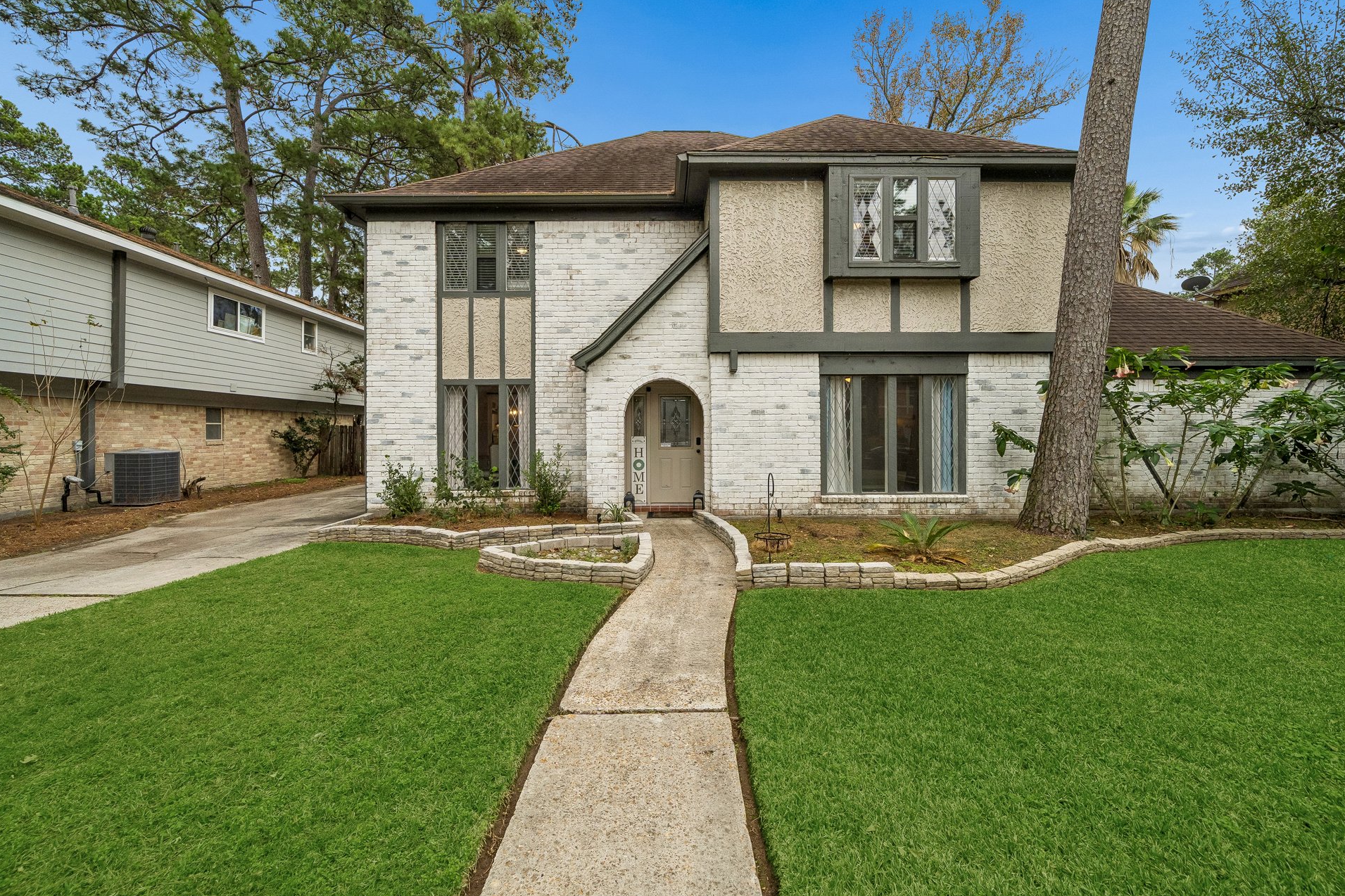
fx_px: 560
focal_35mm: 15
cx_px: 684
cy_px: 418
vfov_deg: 77.2
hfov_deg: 100.4
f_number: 8
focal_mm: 14
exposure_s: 1/640
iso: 640
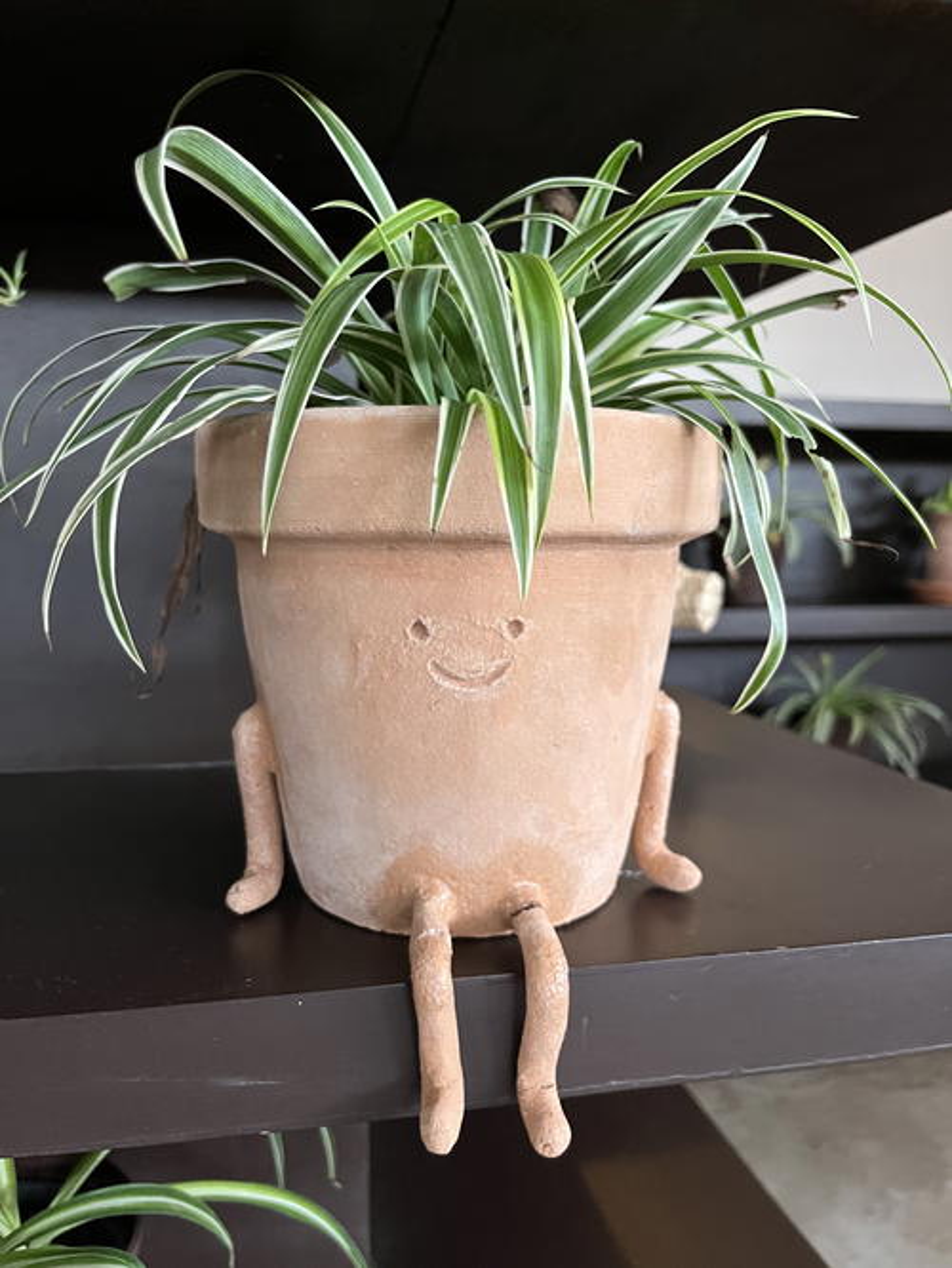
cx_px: 476
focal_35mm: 26
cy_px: 634
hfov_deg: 53.1
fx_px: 953
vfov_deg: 67.3
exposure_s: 1/40
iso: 500
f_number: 1.6
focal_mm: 5.1
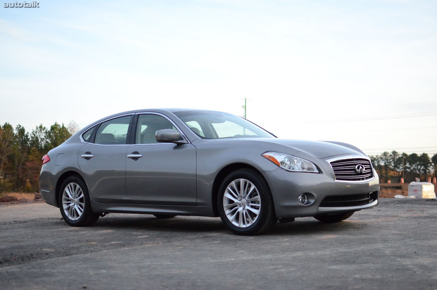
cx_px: 218
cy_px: 145
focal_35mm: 52
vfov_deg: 25.6
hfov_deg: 37.9
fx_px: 636
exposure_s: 1/8000
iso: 3200
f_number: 1.8
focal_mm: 35
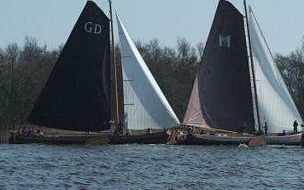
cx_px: 154
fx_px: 1368
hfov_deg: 12.7
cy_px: 70
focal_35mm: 165
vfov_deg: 8.0
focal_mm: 85
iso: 400
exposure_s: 1/1000
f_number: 9.5
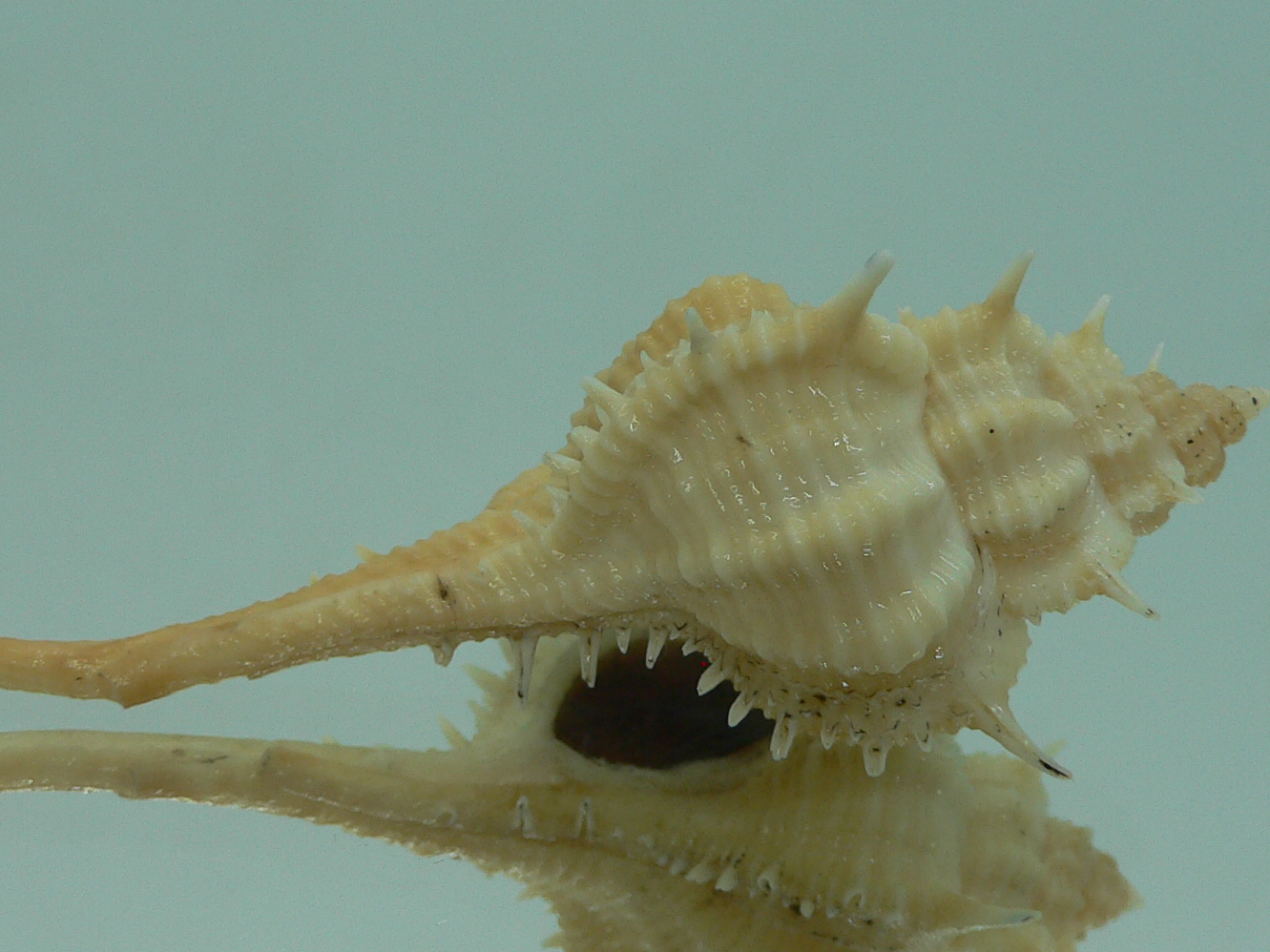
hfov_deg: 36.2
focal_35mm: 53
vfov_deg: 27.5
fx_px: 1944
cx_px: 596
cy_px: 522
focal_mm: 4.6
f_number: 2.8
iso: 80
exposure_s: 1/80
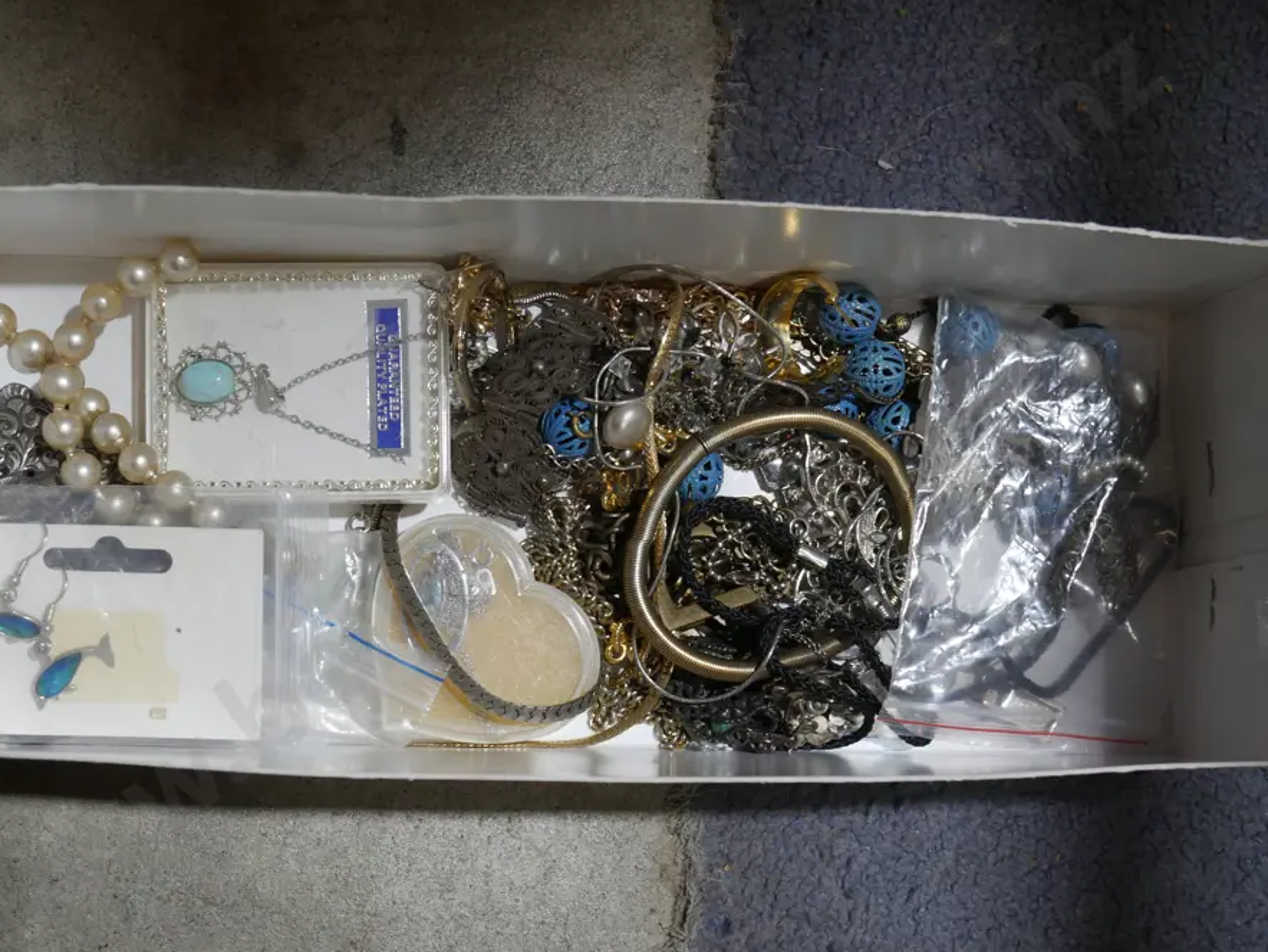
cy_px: 500
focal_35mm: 58
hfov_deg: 33.2
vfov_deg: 25.2
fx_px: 2125
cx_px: 561
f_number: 5.3
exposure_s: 1/60
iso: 320
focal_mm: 25
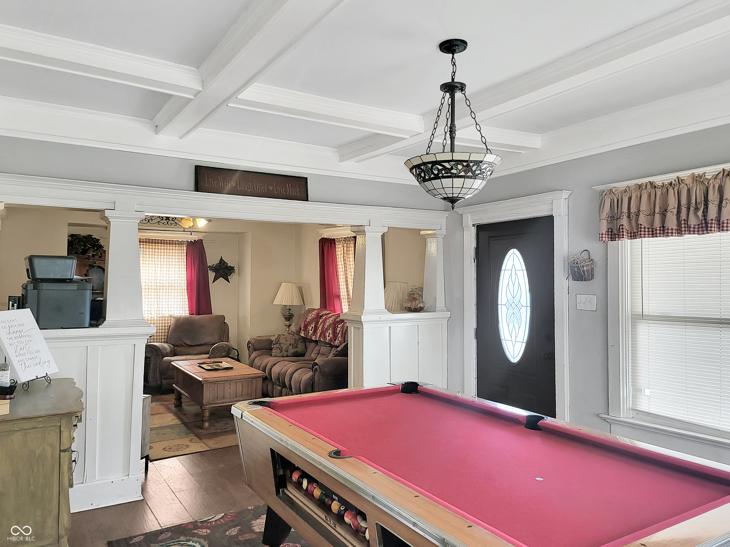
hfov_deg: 71.6
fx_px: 506
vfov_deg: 56.8
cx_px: 365
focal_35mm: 24
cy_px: 274
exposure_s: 1/60
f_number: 1.8
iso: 160
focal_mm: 5
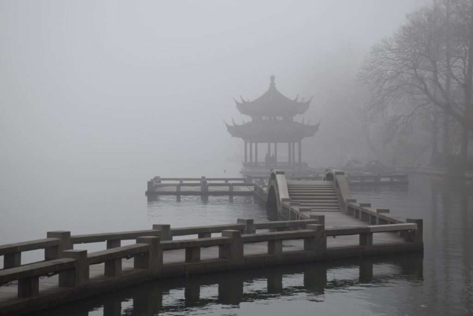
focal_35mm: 72
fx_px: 946
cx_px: 236
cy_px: 158
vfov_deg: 18.9
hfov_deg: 28.1
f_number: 8
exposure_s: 1/250
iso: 280
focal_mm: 48
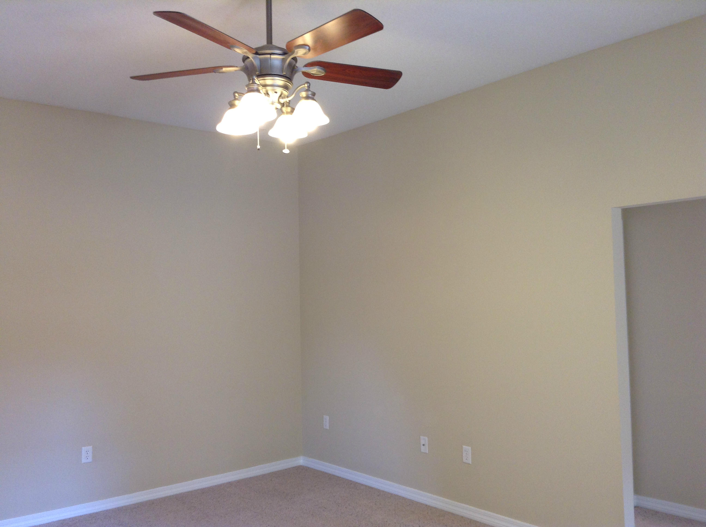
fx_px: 672
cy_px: 264
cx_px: 353
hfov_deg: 55.4
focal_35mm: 33
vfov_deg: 42.8
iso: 50
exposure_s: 1/24
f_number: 2.4
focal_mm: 3.3
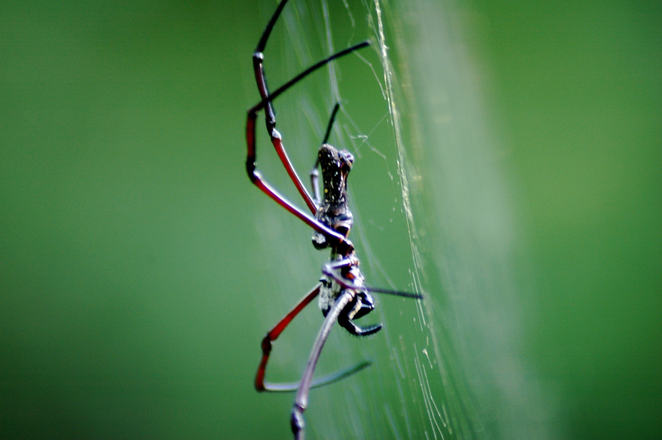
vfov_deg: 3.0
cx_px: 331
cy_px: 220
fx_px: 8268
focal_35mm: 450
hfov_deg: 4.6
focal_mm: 300
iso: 200
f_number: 5.6
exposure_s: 1/30
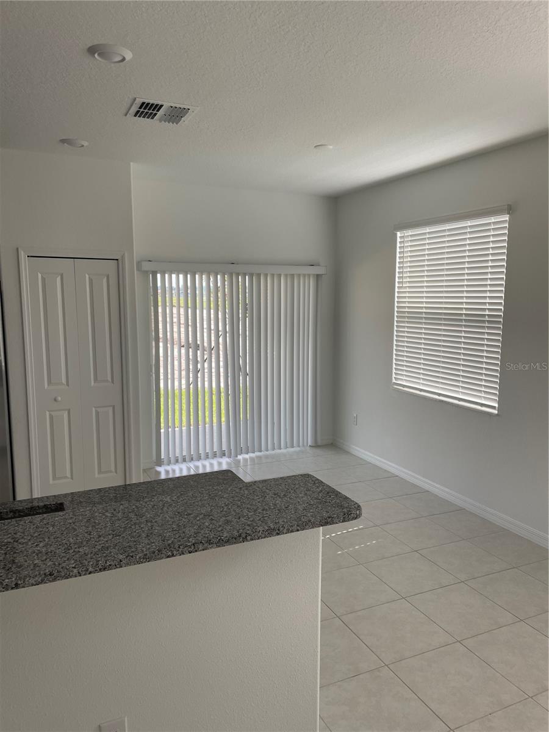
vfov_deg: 67.3
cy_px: 366
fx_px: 550
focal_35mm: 26
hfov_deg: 53.1
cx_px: 274
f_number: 1.6
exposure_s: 1/326
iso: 32
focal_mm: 4.2
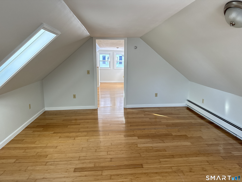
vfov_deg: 56.8
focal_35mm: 24
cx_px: 121
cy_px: 91
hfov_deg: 71.6
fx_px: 168
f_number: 1.78
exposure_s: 1/76
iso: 200
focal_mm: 6.76
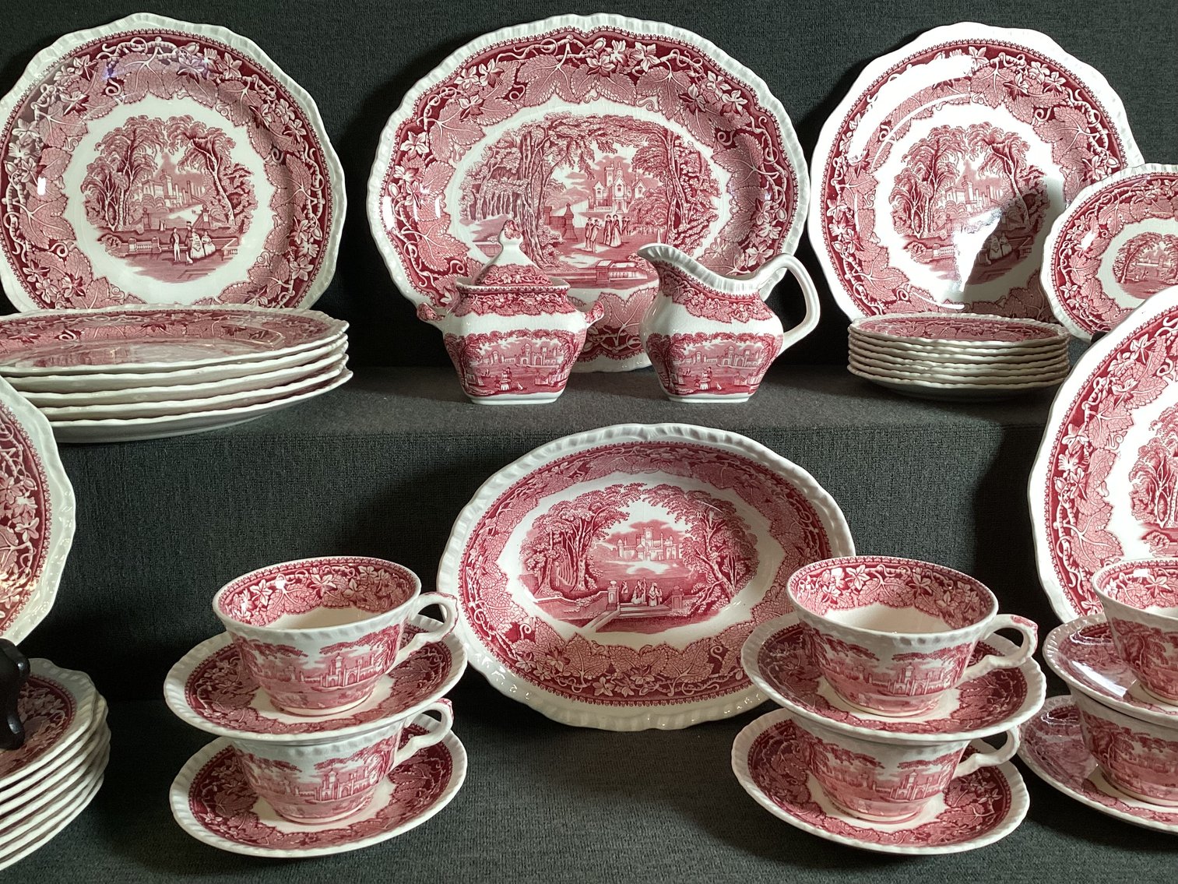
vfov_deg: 45.4
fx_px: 1055
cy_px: 442
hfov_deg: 58.3
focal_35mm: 31
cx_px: 589
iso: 80
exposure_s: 1/60
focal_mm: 3.3
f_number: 2.4
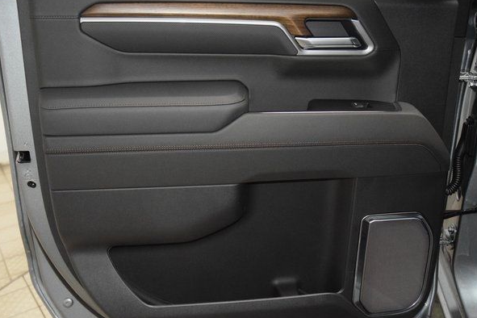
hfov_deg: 49.6
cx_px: 241
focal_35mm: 39
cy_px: 163
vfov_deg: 34.2
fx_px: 517
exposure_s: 1/125
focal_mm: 24
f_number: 3.8
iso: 3200
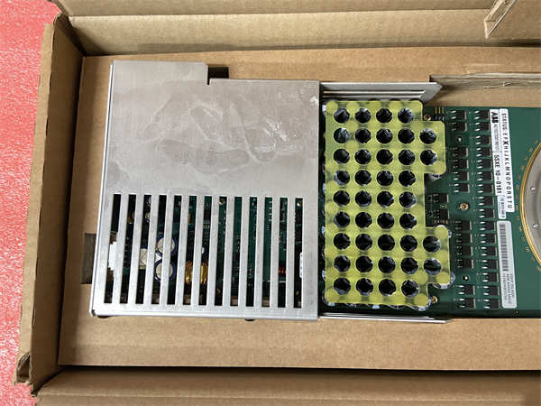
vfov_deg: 53.1
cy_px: 203
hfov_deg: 67.3
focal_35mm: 26
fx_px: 406
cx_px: 270
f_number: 1.8
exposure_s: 1/50
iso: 250
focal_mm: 4.25
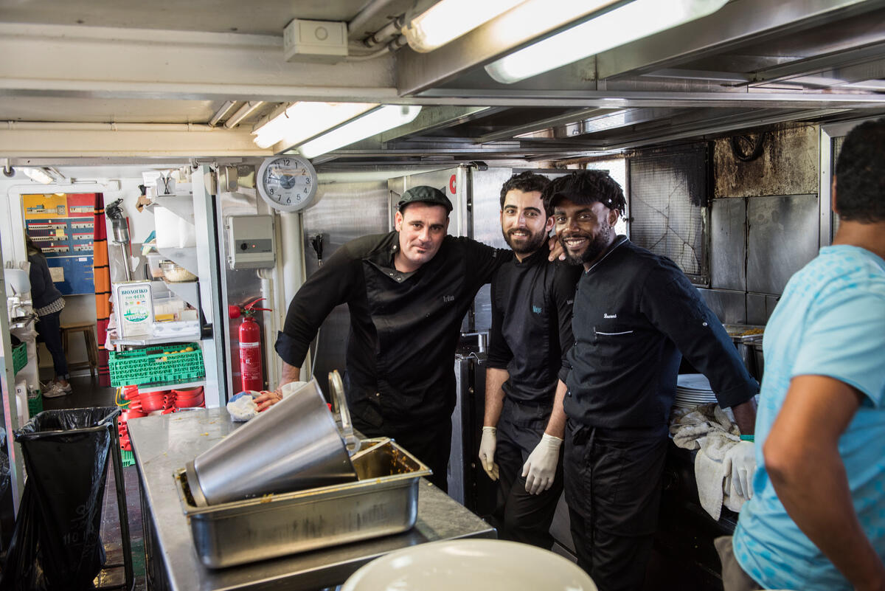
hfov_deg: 58.7
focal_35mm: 32
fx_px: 787
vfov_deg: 41.1
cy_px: 296
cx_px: 442
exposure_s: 1/80
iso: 500
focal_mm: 32
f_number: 4.5
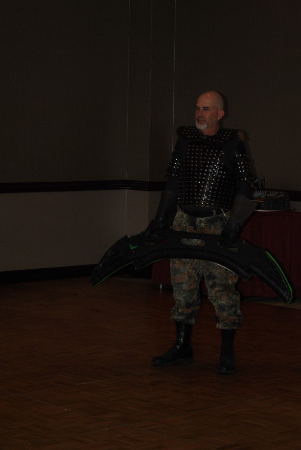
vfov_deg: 18.9
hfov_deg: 12.8
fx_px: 1345
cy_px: 263
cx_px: 186
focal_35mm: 108
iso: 200
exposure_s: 1/60
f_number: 5.6
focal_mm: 55
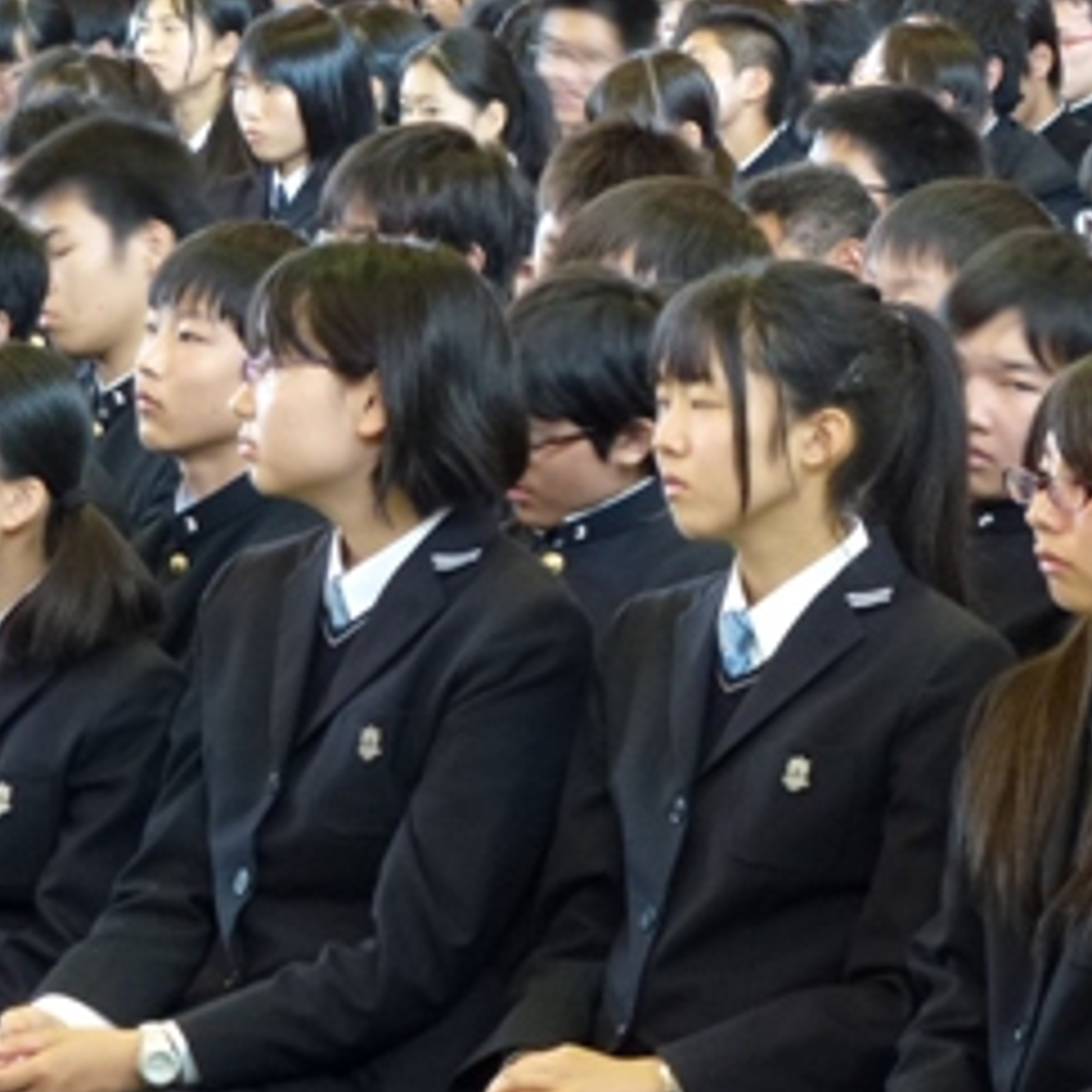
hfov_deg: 6.9
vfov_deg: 6.9
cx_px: 822
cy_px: 346
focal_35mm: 253
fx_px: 9030
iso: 320
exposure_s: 1/4
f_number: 5.3
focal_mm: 27.7
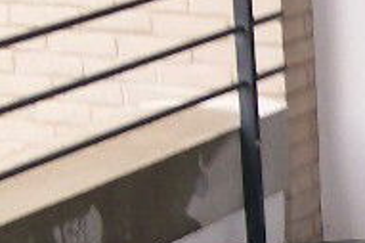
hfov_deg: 10.1
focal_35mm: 201
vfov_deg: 6.8
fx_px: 2036
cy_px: 205
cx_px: 457
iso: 80
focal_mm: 6
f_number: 2.7
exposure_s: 1/64
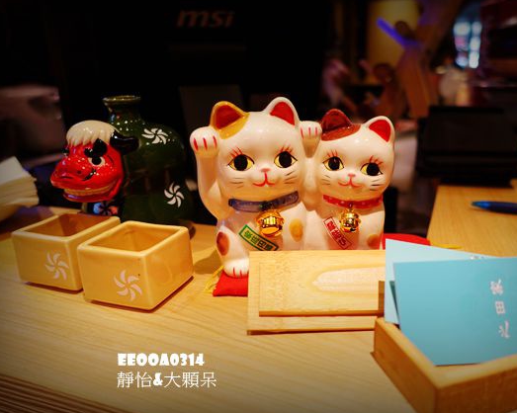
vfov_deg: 51.5
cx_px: 296
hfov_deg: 62.0
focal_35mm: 28
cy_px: 211
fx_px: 428
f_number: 1.8
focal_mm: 8.8
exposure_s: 1/30
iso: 160
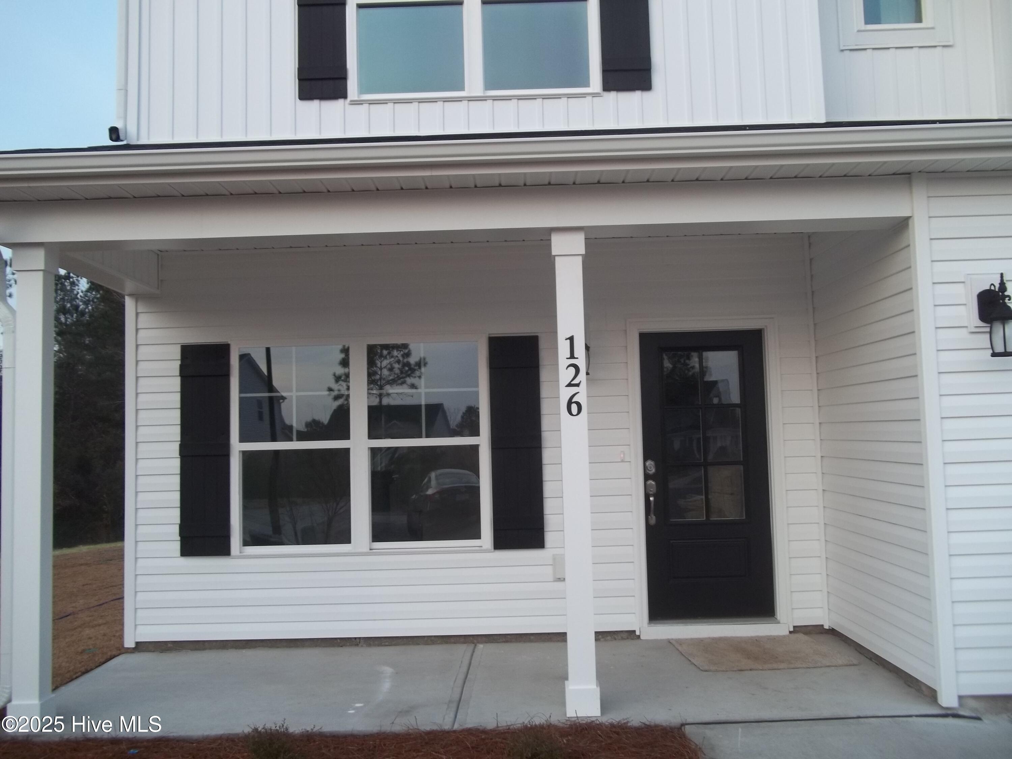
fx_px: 936
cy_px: 380
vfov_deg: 44.2
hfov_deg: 56.8
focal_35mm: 32
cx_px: 506
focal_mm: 5.7
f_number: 2.9
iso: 64
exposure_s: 1/40
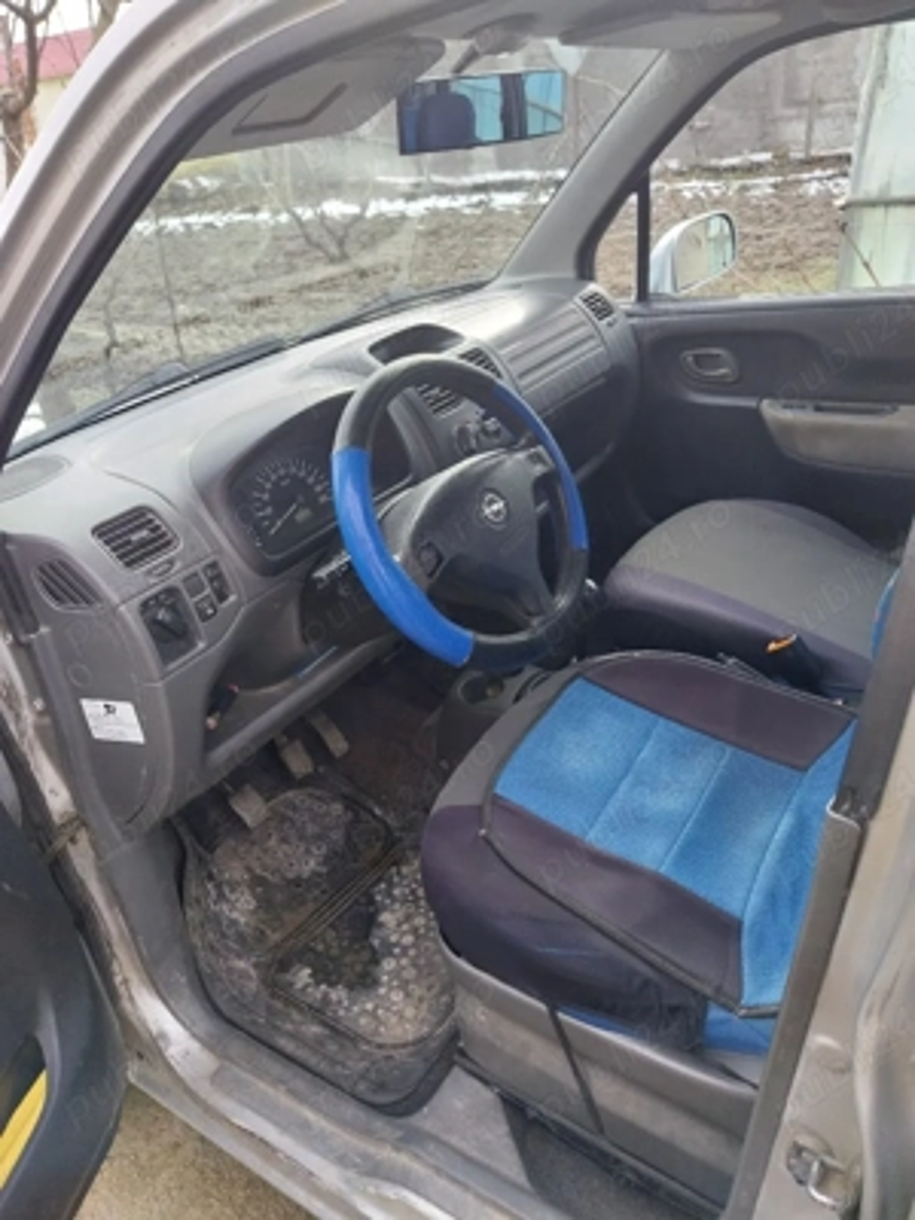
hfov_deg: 53.1
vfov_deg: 67.3
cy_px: 610
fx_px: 916
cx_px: 458
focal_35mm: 26
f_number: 1.8
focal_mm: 4
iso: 32
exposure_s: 1/100
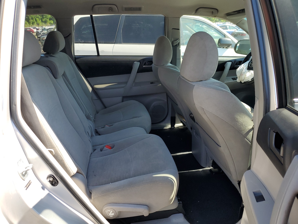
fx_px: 224
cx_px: 149
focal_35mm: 26
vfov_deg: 53.1
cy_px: 112
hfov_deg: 67.3
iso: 50
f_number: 1.5
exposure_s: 1/455
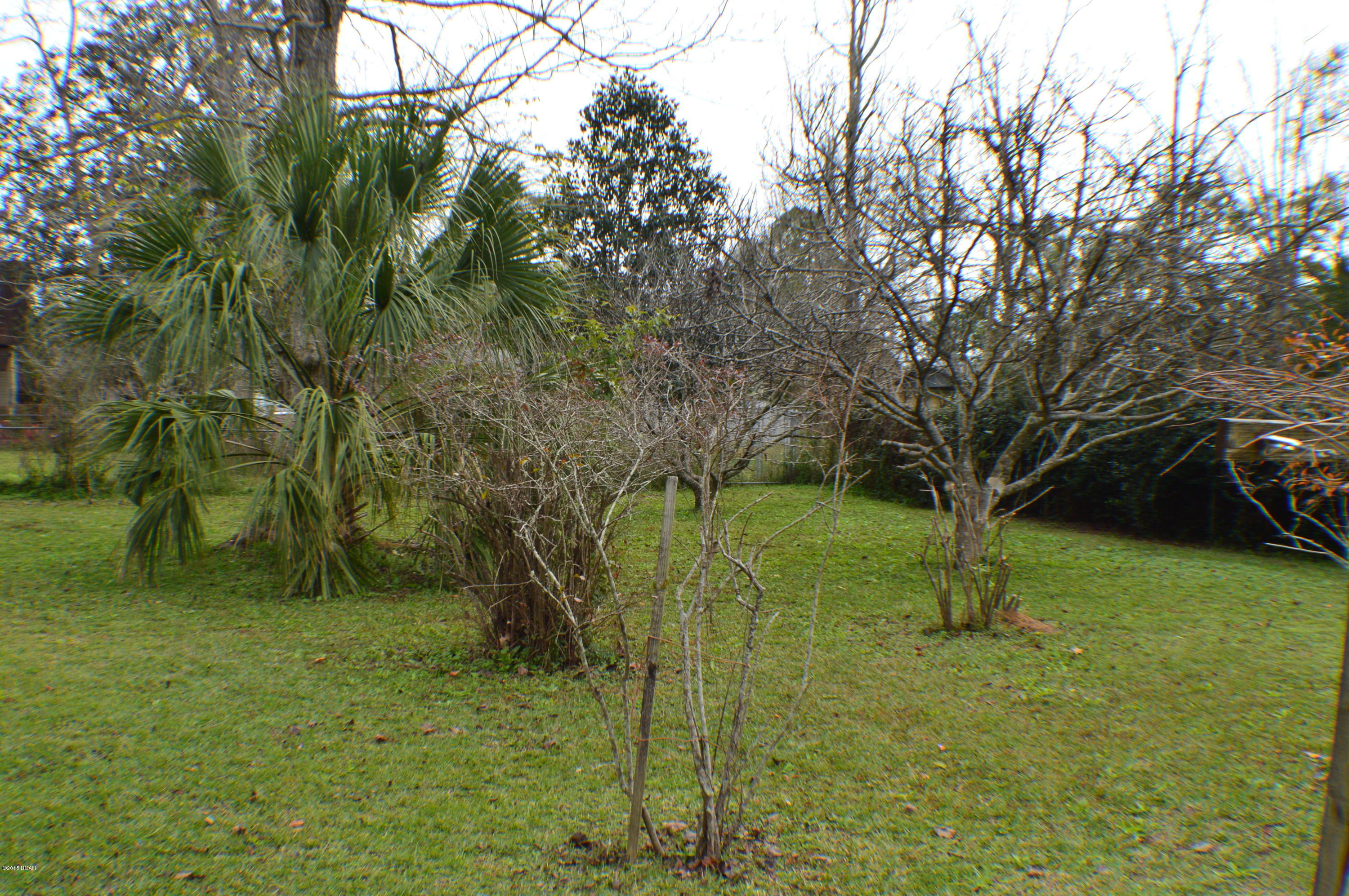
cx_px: 674
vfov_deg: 31.8
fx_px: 1572
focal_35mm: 42
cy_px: 448
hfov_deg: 46.4
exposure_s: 1/125
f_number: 9
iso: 400
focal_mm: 28
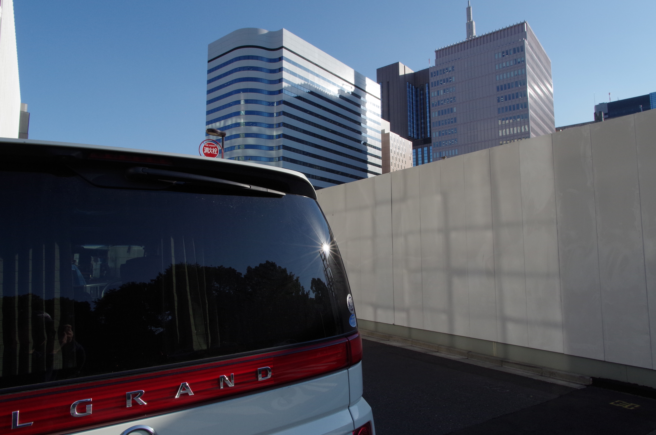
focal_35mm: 22
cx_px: 328
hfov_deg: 78.7
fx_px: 400
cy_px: 218
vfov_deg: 57.0
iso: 800
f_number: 13
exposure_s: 1/640
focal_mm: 15
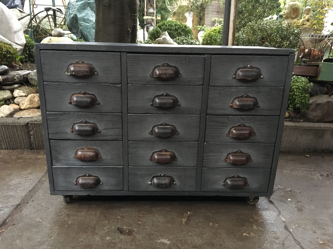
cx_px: 166
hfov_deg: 61.7
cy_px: 124
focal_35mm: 29
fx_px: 279
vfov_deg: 48.2
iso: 250
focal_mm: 4.15
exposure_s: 1/17
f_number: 2.2
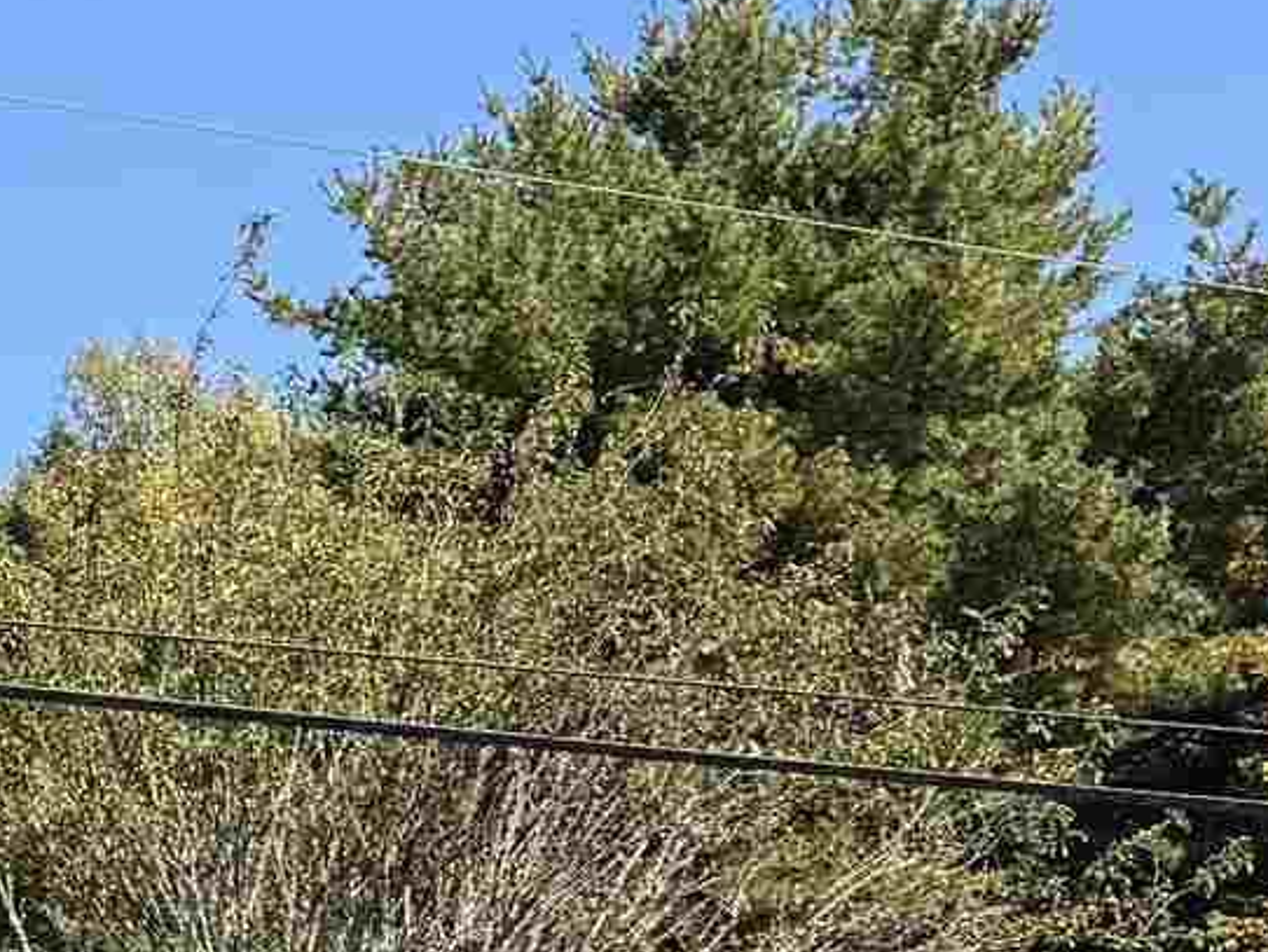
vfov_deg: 10.9
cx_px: -1507
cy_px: 487
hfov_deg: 12.3
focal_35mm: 136
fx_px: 4984
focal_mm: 6.76
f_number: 1.78
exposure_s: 1/2370
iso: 80
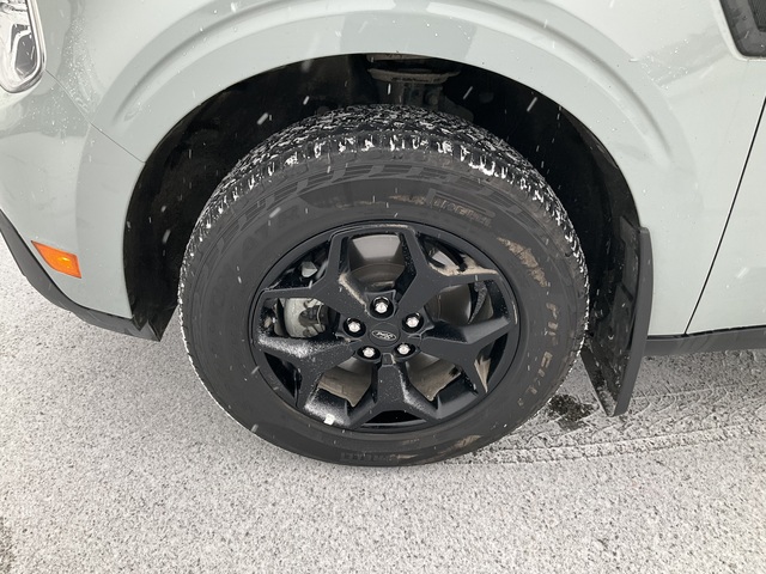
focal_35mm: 29
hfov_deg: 61.7
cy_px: 287
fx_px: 642
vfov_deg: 48.2
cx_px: 383
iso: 64
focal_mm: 3
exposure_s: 1/81
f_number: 1.8
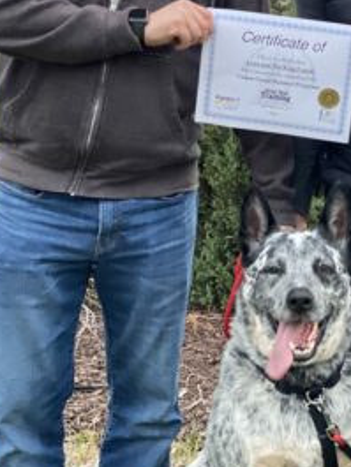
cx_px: 294
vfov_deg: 19.5
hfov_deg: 14.8
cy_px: 63
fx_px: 1337
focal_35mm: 99
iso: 400
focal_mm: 6
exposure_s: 1/25
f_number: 2
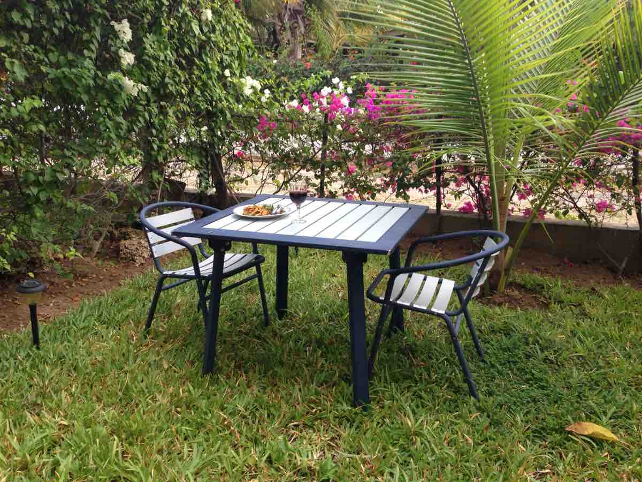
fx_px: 612
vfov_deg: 42.9
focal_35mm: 33
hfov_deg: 55.4
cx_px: 321
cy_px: 241
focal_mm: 4.12
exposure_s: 1/60
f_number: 2.4
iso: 64
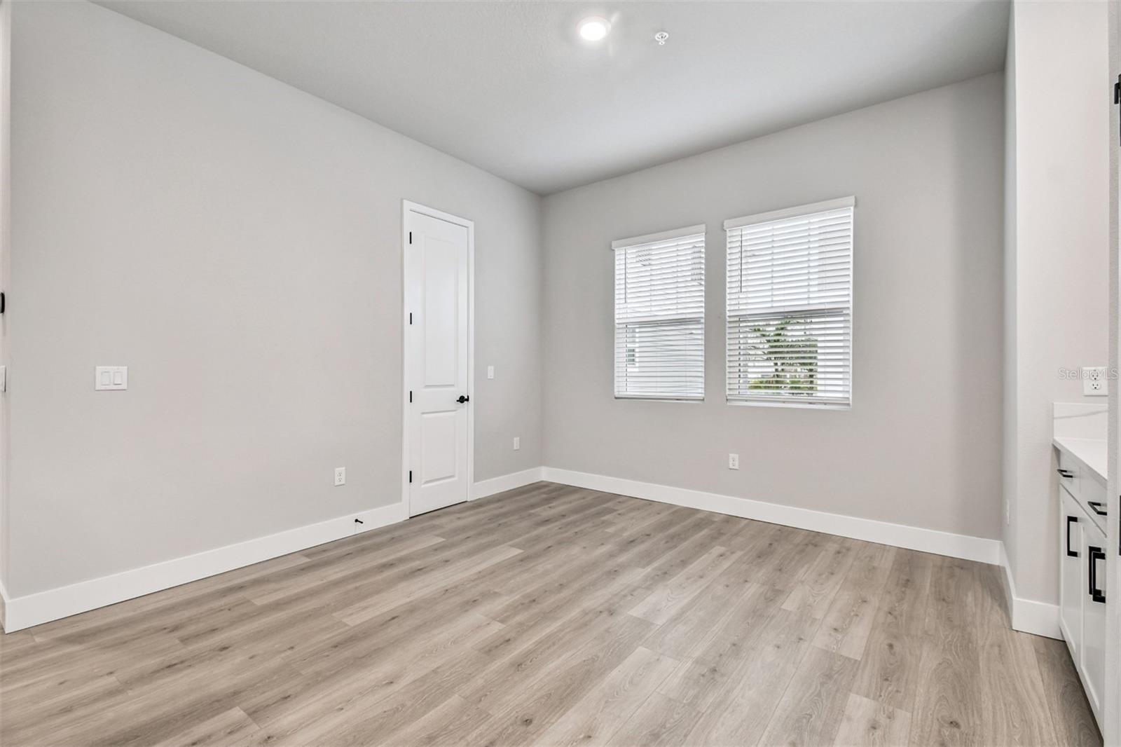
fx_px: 467
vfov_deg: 77.3
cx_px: 560
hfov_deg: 100.4
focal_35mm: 15
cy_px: 374
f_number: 7.1
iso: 100
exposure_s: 1/10
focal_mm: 10
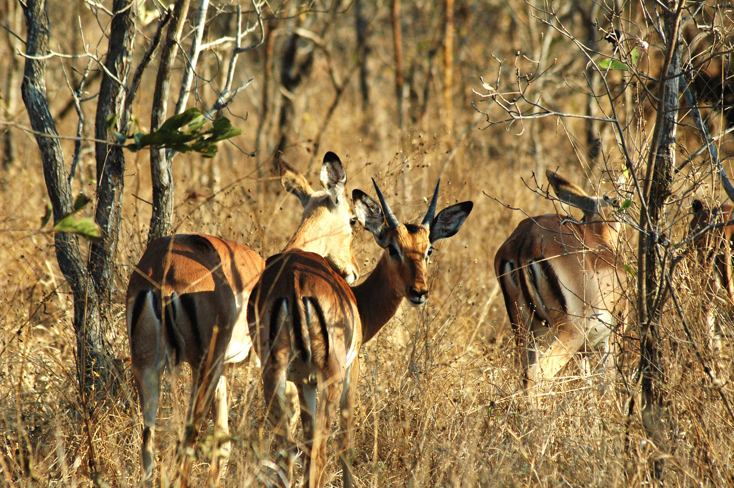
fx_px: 5958
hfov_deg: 7.1
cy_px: 244
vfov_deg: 4.7
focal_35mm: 292
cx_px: 367
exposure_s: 1/800
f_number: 7.1
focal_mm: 195
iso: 800
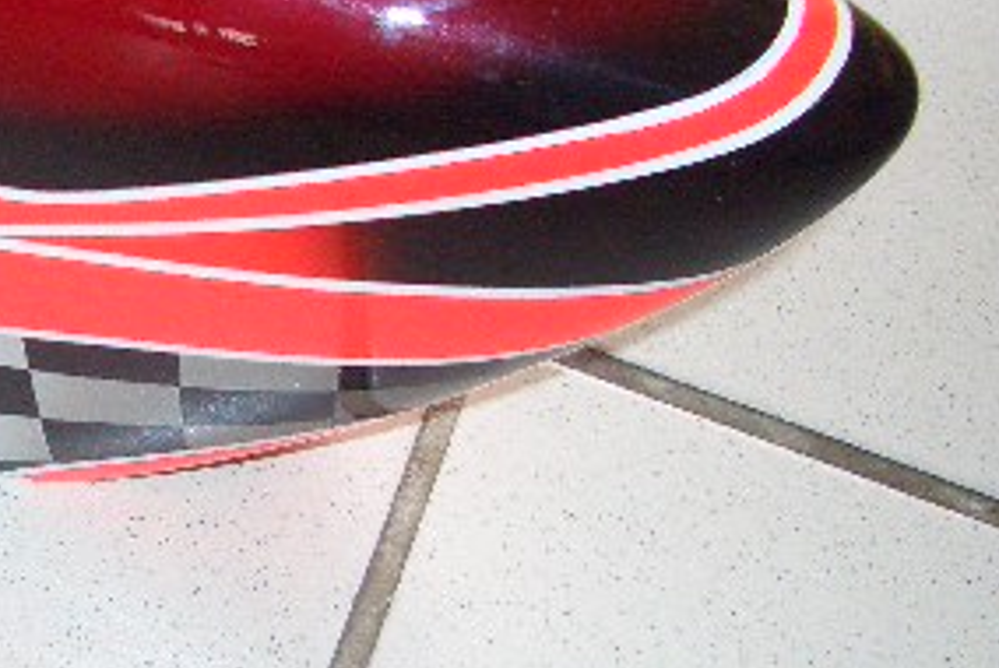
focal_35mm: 206
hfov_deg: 9.9
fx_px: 5722
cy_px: 309
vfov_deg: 6.7
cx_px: -67
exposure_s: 1/60
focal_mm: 14.6
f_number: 4.4
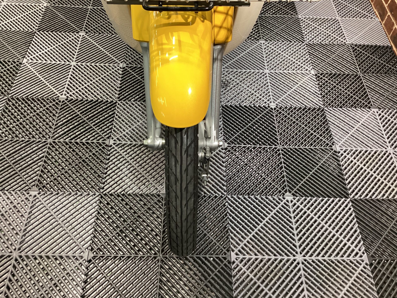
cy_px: 149
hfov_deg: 58.4
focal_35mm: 31
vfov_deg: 45.4
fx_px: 356
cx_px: 198
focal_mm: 3.3
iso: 320
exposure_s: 1/50
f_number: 2.4
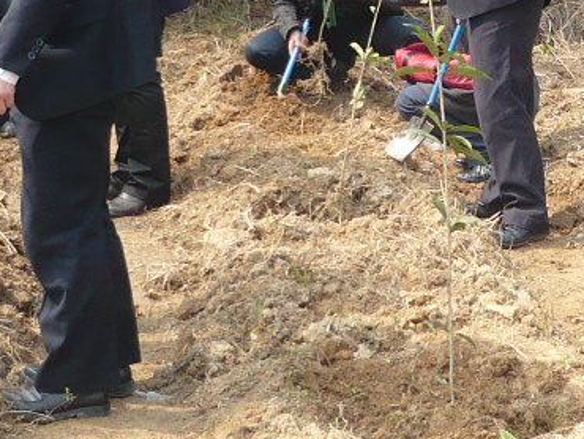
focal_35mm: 121
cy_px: 71
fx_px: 2043
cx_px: 535
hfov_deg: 16.1
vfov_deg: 12.2
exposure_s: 1/320
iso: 100
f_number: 2.8
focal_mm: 5.8
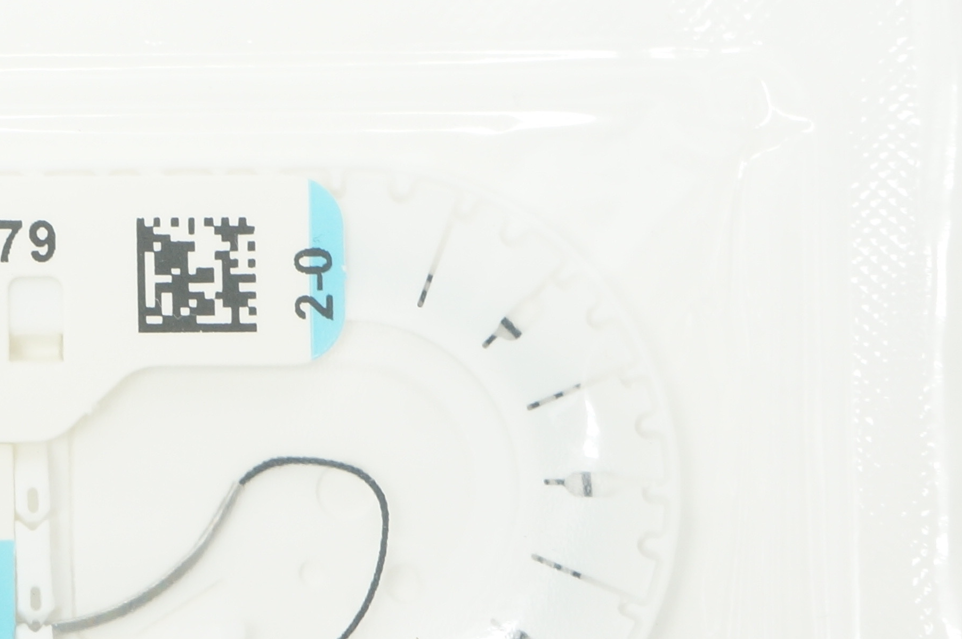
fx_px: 4467
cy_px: 495
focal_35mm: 167
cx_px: -164
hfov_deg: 12.0
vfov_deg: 8.2
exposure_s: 1/15
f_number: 9
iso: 400
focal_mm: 41
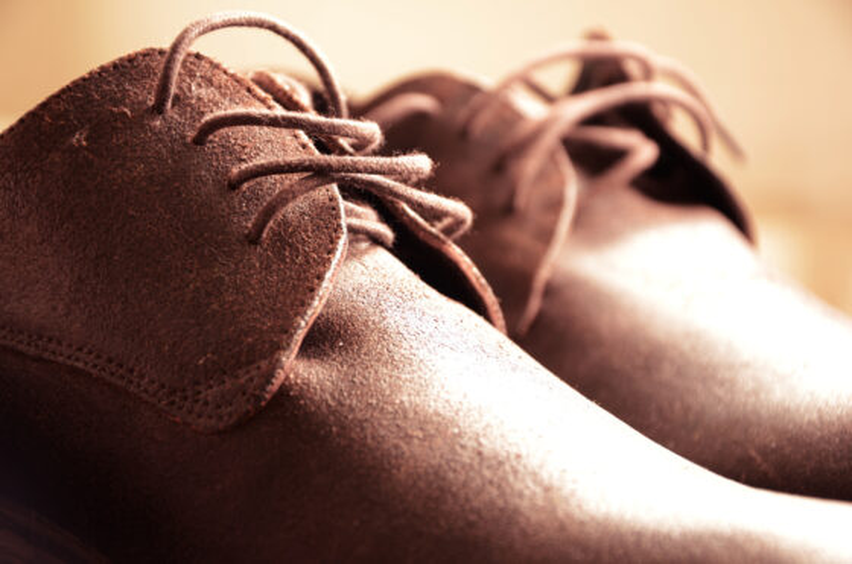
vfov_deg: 13.0
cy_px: 282
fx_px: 2480
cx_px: 426
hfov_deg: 19.5
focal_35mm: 105
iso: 200
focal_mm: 70
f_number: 5.3
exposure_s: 1/10
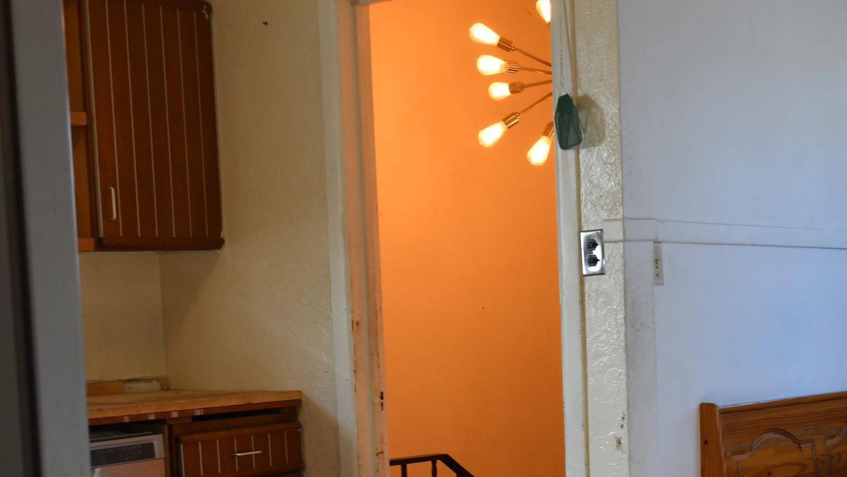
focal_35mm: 68
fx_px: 1527
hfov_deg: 30.8
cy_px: 431
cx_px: 546
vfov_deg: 17.5
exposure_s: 1/30
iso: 400
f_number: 10
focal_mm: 30
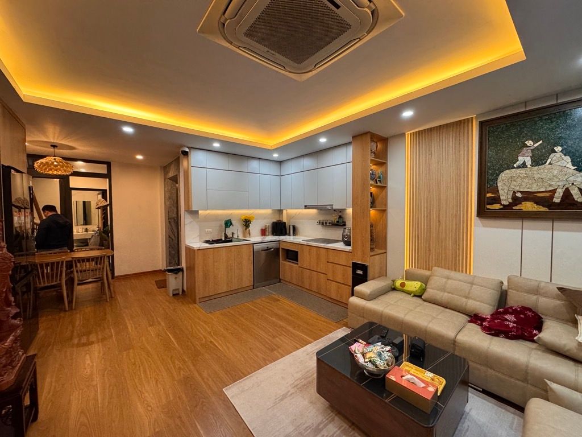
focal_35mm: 14
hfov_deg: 102.1
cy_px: 218
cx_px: 291
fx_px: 235
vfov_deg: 85.7
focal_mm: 2.22
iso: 250
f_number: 2.2
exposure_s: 1/100
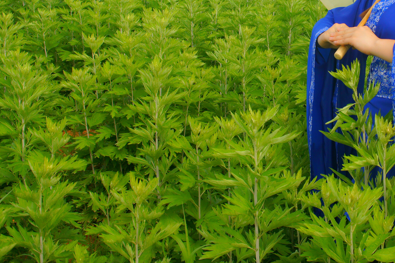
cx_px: 309
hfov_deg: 30.8
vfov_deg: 20.9
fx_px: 702
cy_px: 48
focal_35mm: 64
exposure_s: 1/400
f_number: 5.6
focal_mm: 26
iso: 200
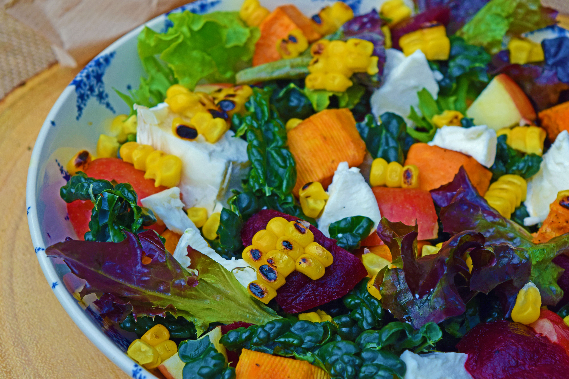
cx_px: 284
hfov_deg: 24.6
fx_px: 1304
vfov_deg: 16.6
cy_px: 190
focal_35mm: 82
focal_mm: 55
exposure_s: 1/250
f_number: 8
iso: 320
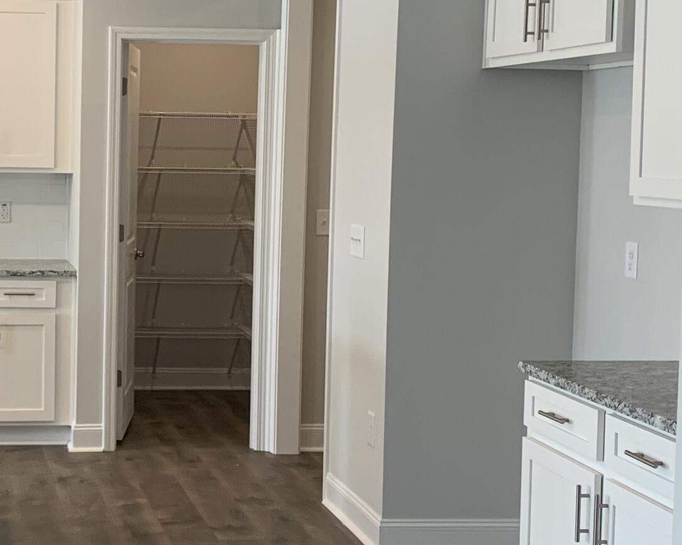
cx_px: 93
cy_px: 218
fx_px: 1413
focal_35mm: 70
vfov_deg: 21.8
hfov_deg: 26.4
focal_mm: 4.25
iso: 80
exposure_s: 1/120
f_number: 1.8
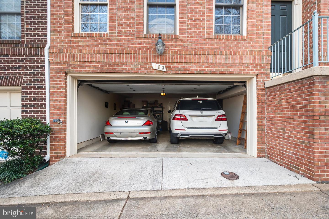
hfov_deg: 100.4
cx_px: 164
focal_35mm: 15
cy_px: 110
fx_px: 137
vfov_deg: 77.3
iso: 640
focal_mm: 10
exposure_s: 1/100
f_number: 7.1
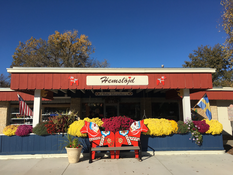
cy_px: 88
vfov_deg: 48.2
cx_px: 116
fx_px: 195
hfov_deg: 61.7
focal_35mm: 29
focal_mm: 4.15
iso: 25
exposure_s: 1/2747
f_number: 2.2
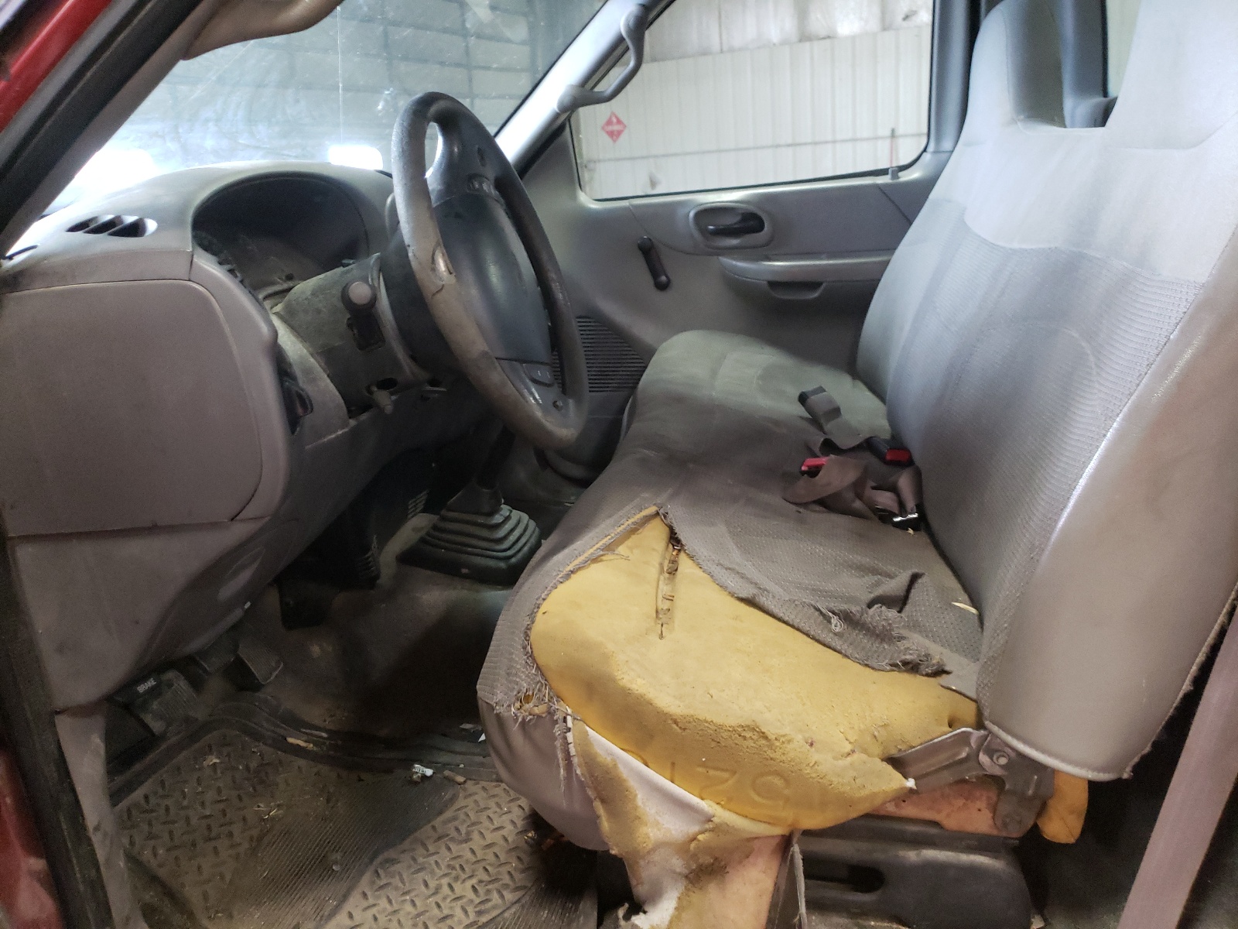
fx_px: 930
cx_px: 619
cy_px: 464
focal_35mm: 26
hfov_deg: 67.3
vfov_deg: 53.1
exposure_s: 1/24
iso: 392
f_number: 1.5
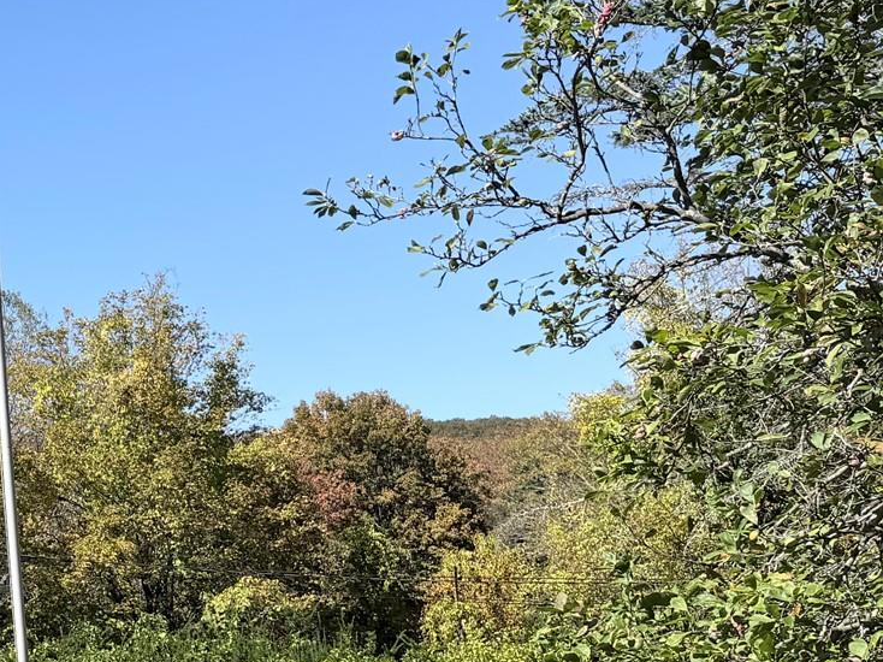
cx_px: -348
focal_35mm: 67
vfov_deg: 21.8
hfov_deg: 24.3
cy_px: 457
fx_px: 1709
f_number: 1.78
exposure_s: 1/3021
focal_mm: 6.76
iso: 80
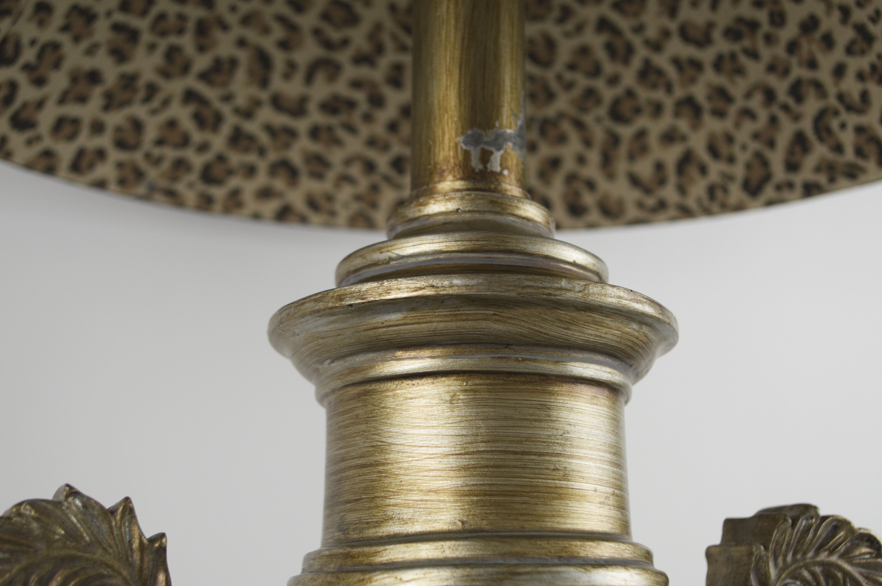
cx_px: 450
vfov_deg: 24.6
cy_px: 322
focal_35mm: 55
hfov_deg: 36.3
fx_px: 1346
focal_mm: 32
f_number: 5
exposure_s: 1/100
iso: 400
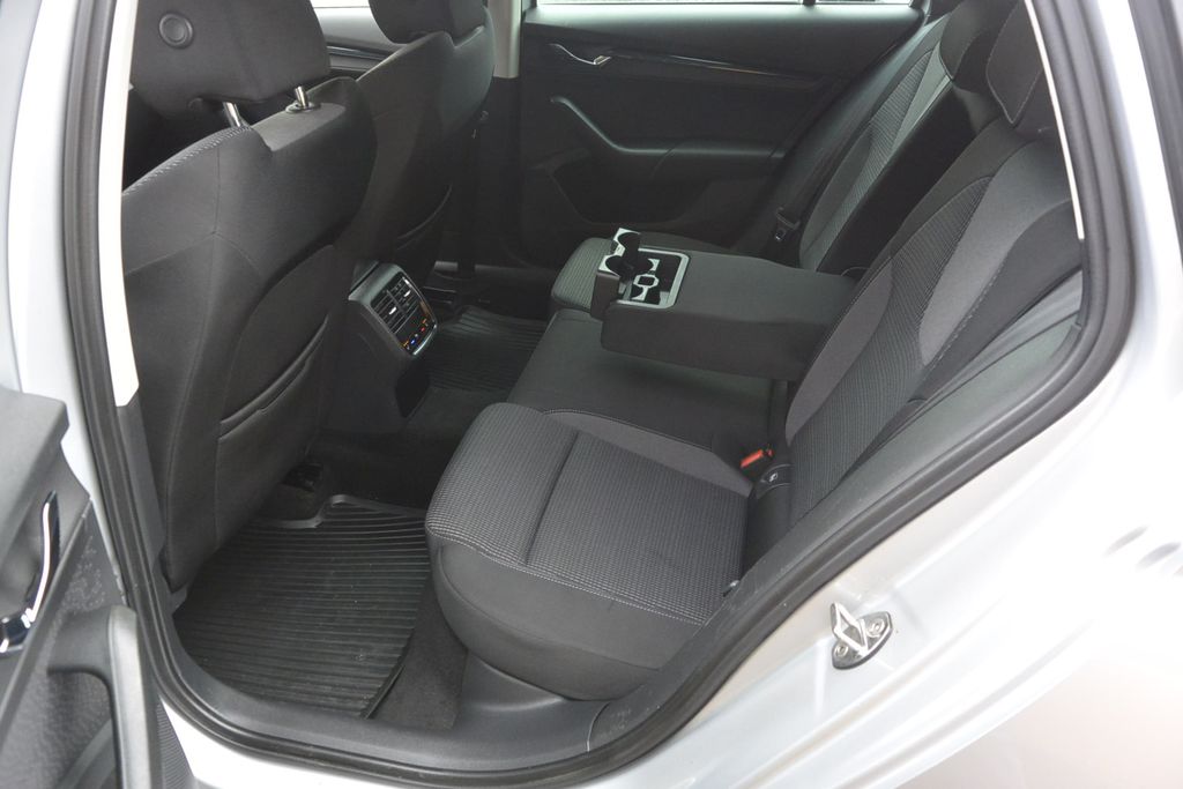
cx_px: 592
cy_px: 394
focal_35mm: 27
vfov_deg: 47.9
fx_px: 887
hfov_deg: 67.4
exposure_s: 1/125
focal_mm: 10
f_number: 3.5
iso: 400
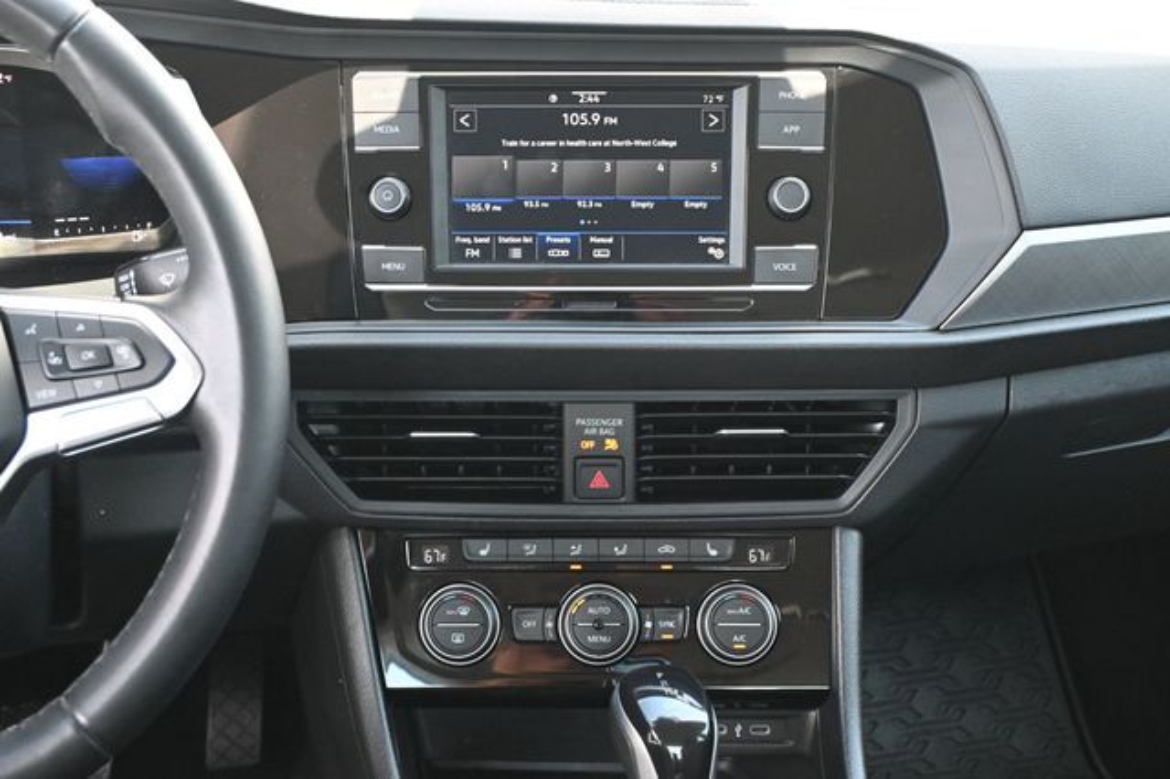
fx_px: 1754
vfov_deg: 25.0
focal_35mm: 54
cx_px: 585
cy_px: 390
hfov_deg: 36.9
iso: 2500
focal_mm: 36
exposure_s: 1/125
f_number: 5.3
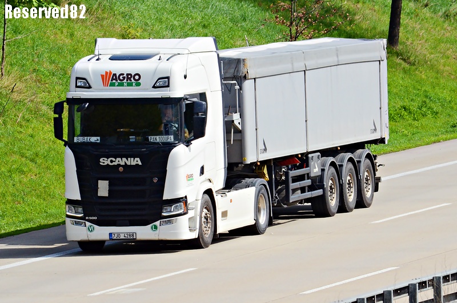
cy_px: 152
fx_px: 4561
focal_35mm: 360
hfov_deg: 5.7
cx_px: 228
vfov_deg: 3.8
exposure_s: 1/2000
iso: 800
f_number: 10
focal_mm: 240
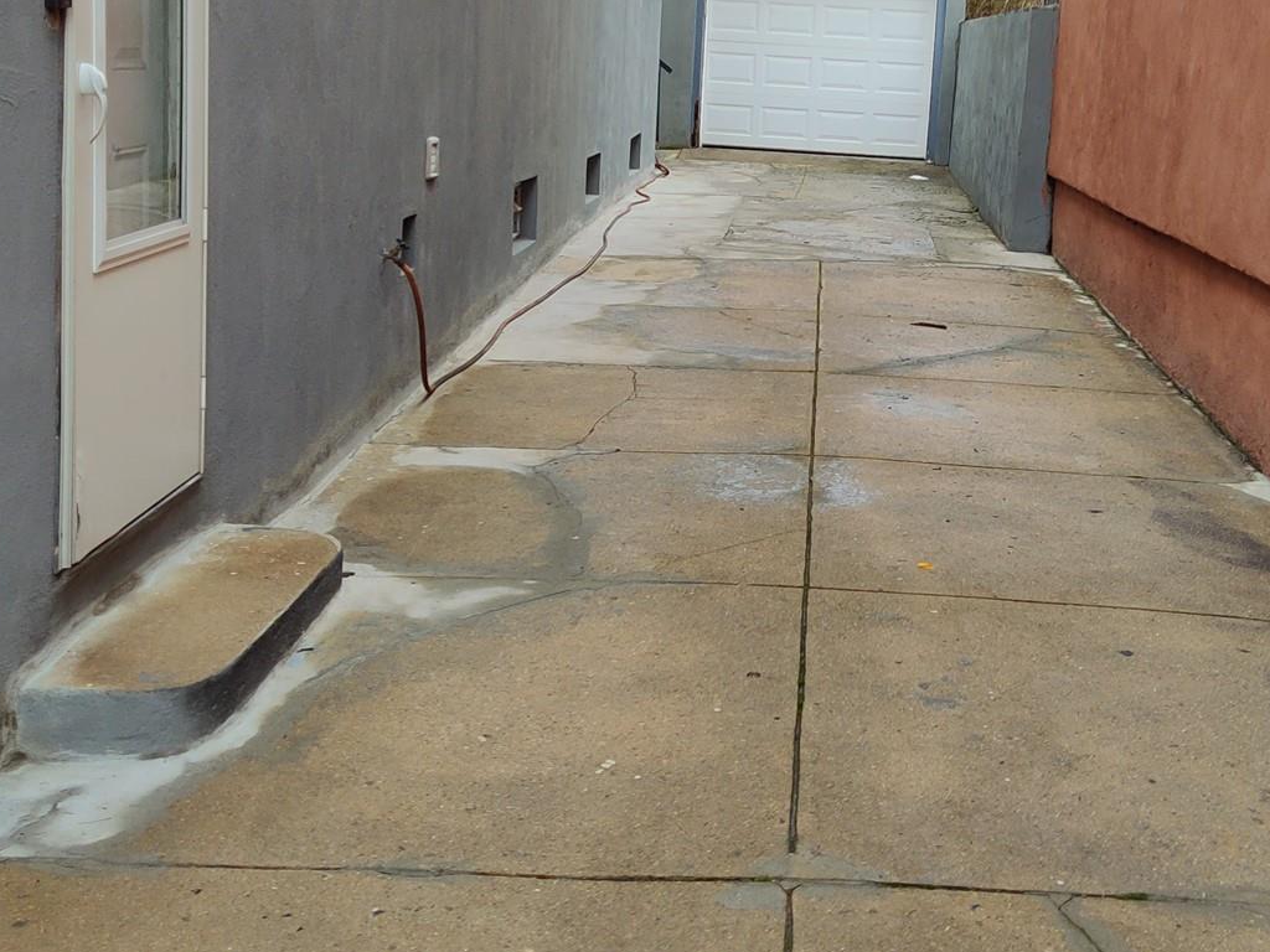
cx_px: 754
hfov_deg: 35.4
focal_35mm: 54
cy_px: 374
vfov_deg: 27.0
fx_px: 1981
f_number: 1.79
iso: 112
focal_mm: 4.71
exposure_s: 1/403
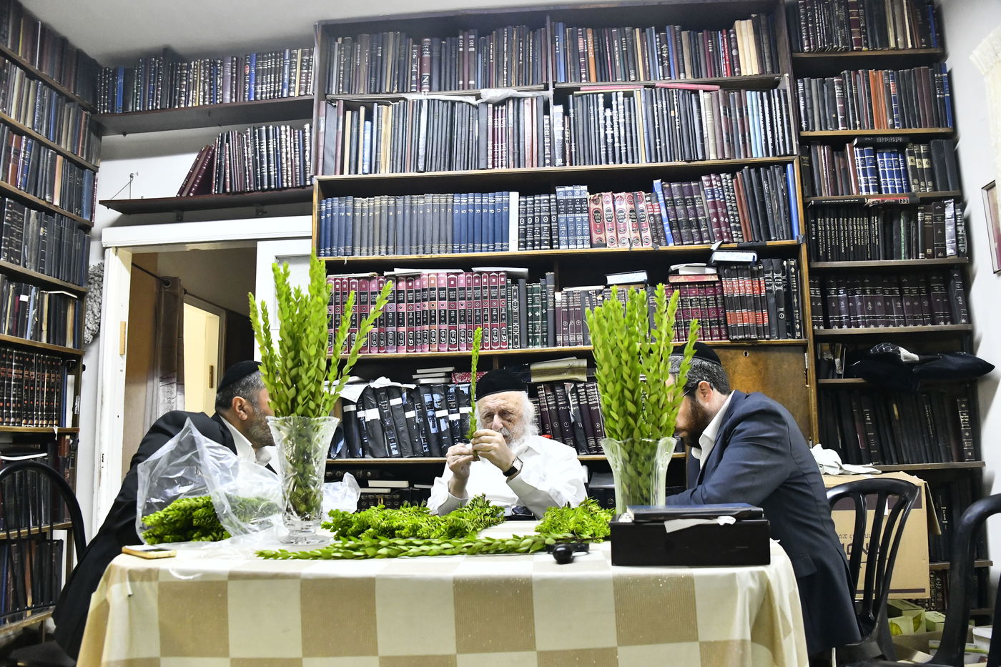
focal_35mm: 28
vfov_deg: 46.4
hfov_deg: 65.5
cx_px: 500
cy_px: 334
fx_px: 778
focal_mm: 28
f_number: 5.6
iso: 3200
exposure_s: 1/200
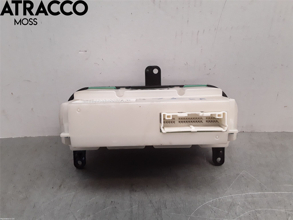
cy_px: 110
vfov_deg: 49.7
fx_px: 237
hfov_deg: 63.4
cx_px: 146
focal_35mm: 28
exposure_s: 1/146
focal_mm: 2.91
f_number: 1.9
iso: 100
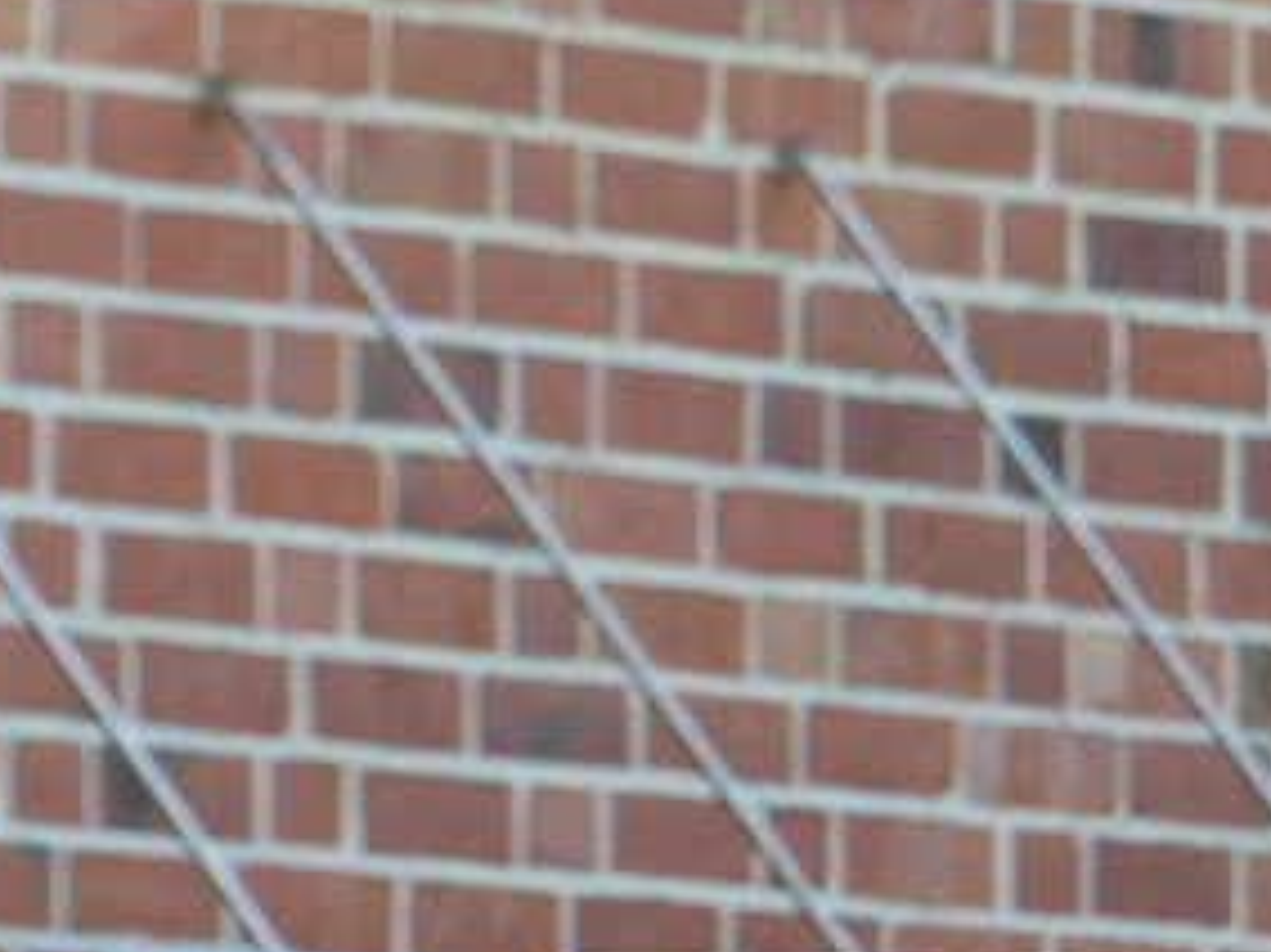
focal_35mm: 1009
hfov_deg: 2.0
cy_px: 1087
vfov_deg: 1.5
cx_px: 1518
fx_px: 37032
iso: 100
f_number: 2.8
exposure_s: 1/125
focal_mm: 50.2
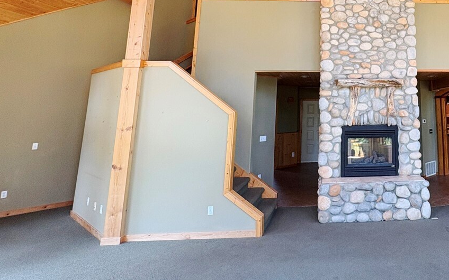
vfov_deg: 41.8
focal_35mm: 28
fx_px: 343
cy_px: 41
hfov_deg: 60.9
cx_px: 362
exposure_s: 1/99
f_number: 2.2
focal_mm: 2.22
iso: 125
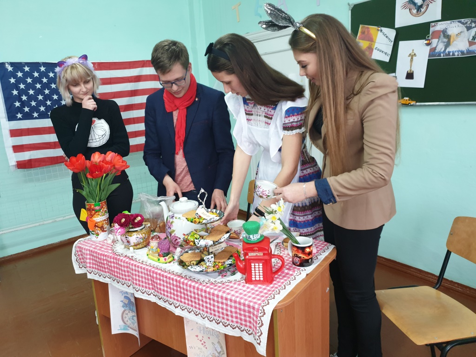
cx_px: 238
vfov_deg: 53.1
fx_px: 358
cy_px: 178
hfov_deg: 67.3
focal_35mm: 26
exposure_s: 1/50
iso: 250
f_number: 1.5
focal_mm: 4.3
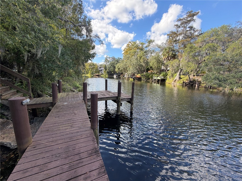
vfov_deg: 85.7
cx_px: 121
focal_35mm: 14
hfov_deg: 102.1
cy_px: 90
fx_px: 98
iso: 50
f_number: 2.2
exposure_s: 1/260
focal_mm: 2.22
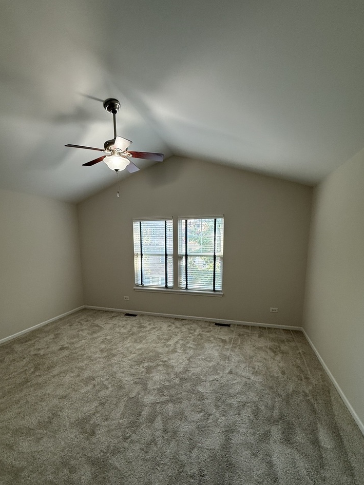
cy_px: 274
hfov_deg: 78.1
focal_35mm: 16
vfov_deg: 94.0
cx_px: 174
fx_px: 224
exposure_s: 1/120
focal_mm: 2.22
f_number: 2.2
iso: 160
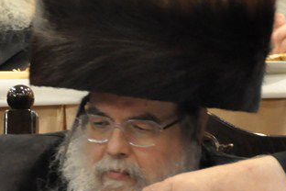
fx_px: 7432
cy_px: 112
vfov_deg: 1.5
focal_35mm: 936
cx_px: -12
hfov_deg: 2.2
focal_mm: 195
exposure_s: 1/40
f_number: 5.6
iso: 2000
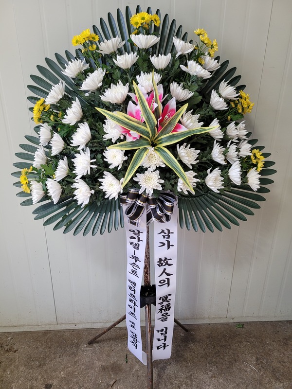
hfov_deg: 53.1
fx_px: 292
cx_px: 146
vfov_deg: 67.3
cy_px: 194
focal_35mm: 26
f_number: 1.8
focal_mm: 5.4
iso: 125
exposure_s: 1/120
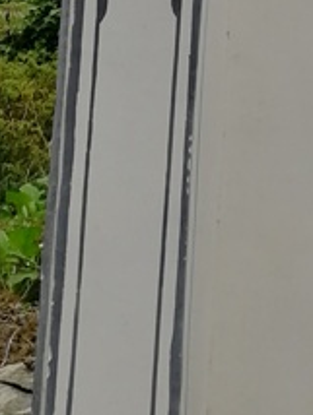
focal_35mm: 129
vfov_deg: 12.7
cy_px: -498
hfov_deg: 10.9
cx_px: 539
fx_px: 1552
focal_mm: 3.95
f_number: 2.2
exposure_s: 1/276
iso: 50
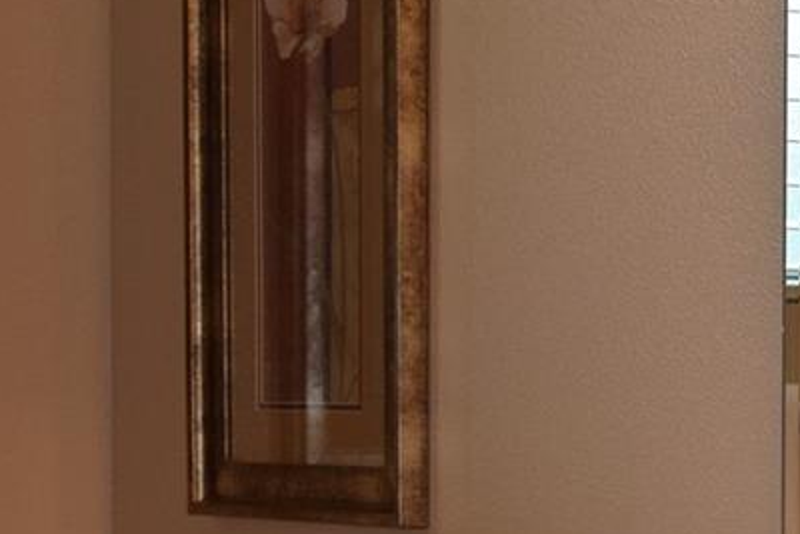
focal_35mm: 150
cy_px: 798
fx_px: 3334
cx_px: 988
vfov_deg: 8.9
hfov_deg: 13.3
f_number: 5.6
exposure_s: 1/125
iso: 720
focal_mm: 25
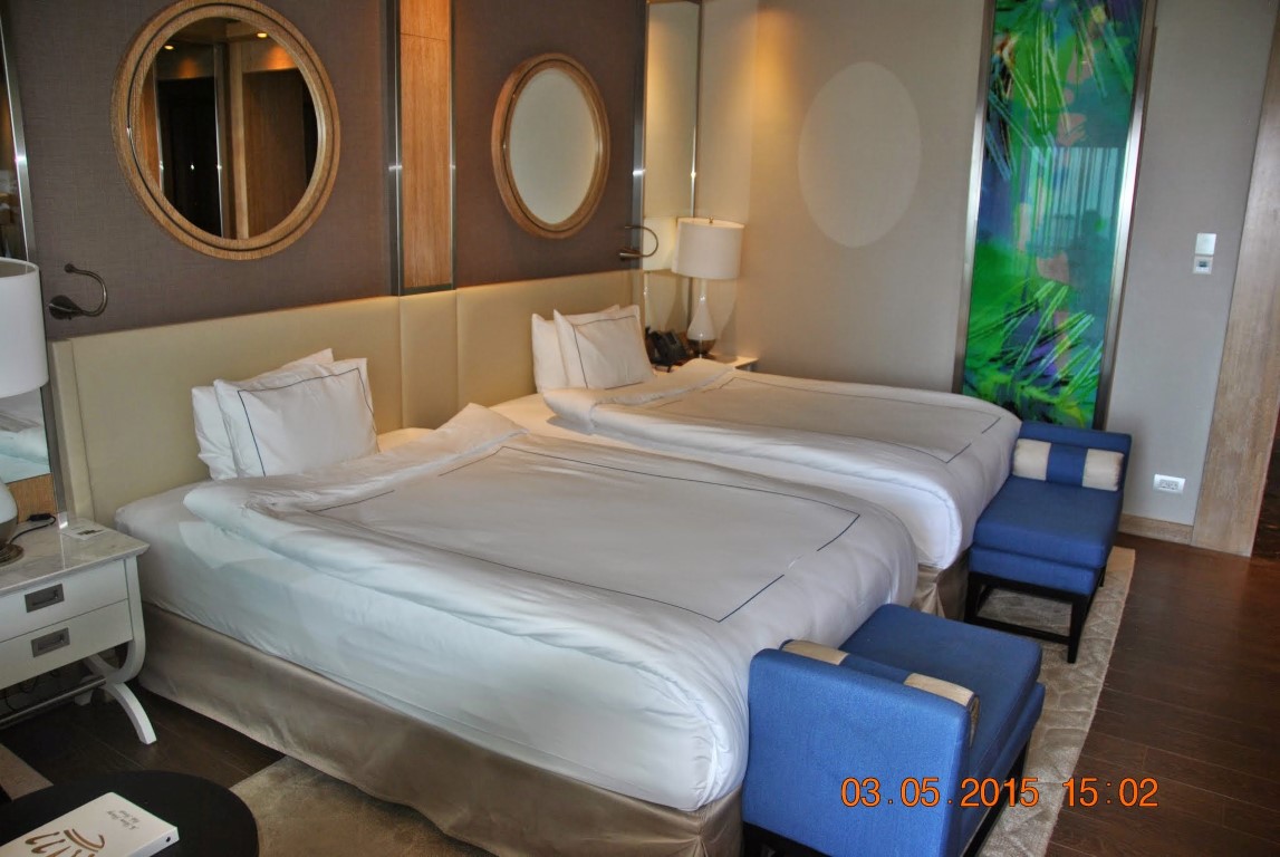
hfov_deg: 67.3
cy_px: 428
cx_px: 640
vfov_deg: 48.1
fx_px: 961
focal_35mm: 27
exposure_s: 1/60
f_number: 3.5
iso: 200
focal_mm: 18
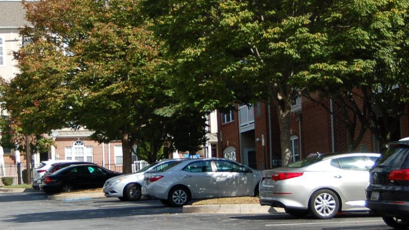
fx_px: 1345
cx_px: 141
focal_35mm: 124
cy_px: 116
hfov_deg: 17.3
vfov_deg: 9.8
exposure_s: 1/1250
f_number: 4.5
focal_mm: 32
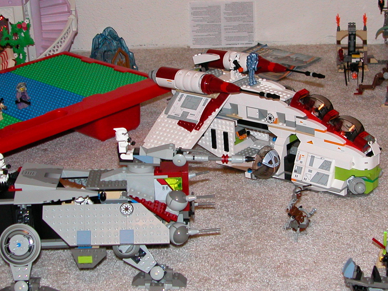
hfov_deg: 27.7
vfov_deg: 21.0
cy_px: 118
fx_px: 785
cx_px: 226
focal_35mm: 70
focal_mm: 9.2
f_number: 2.8
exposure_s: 1/60
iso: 200
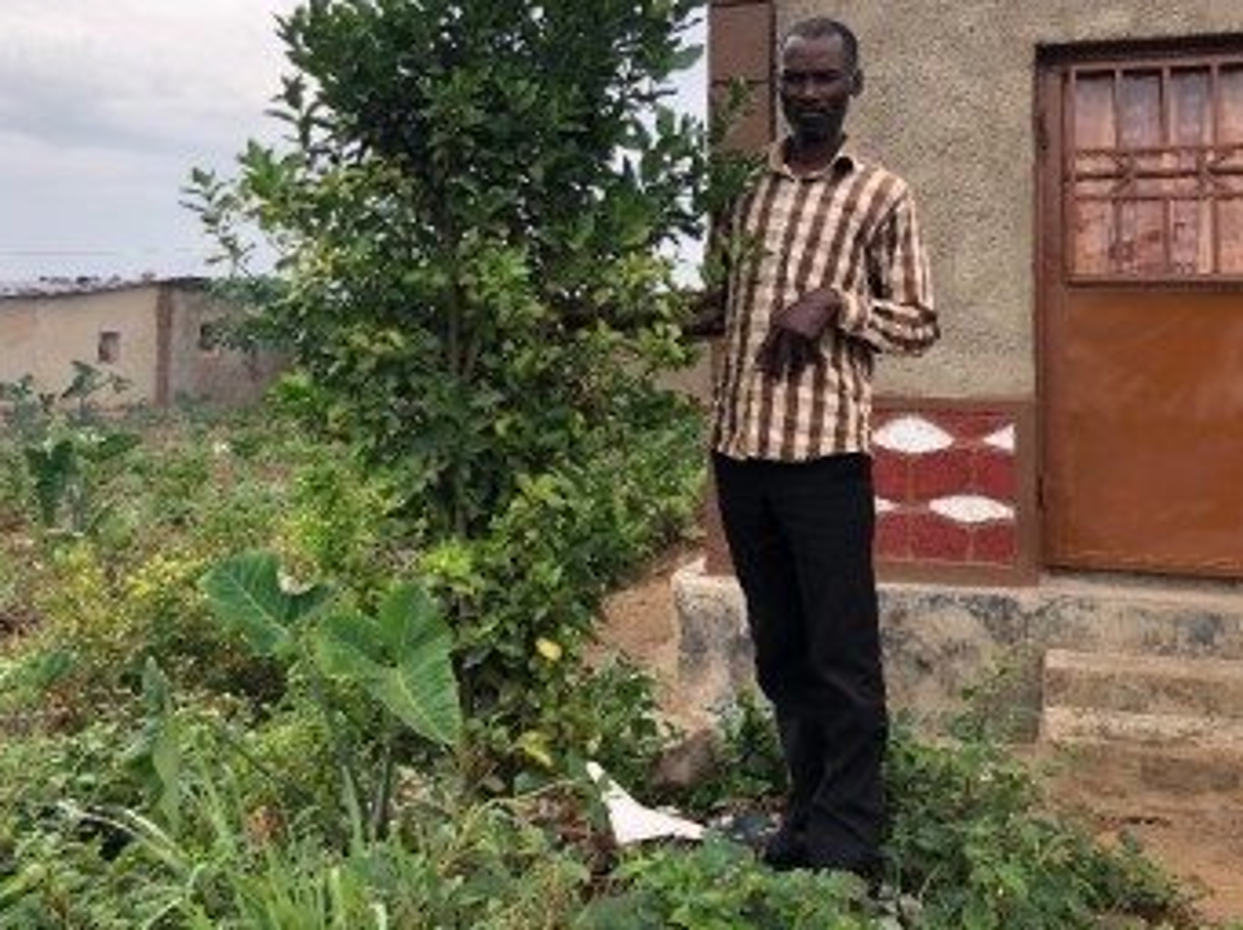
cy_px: 323
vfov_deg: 38.2
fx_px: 1327
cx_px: 558
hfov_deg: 50.1
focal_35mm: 37
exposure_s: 1/545
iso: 20
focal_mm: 3.99
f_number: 1.8
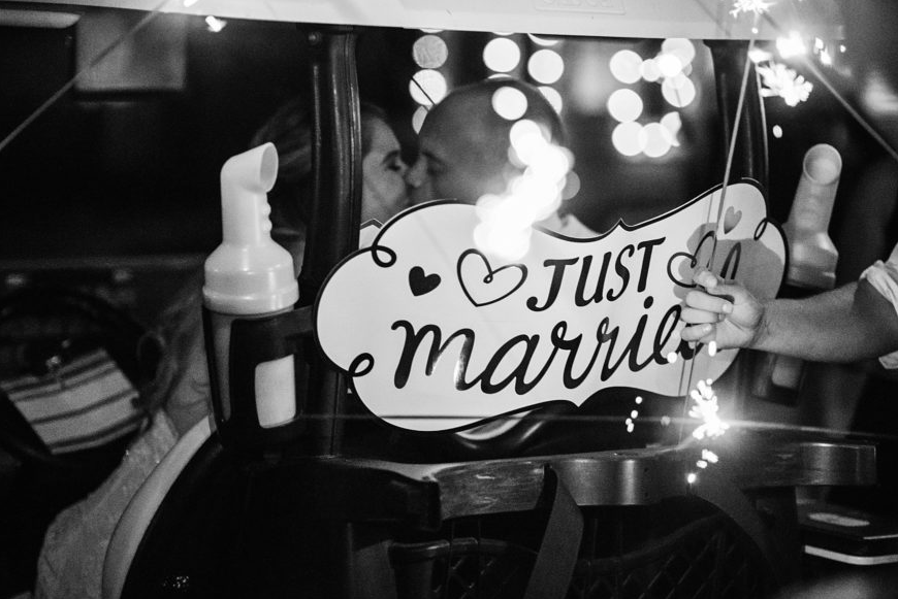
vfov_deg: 13.7
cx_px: 445
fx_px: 2496
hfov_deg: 20.4
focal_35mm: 100
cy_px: 277
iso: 2000
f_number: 1.8
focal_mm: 85
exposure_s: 1/250
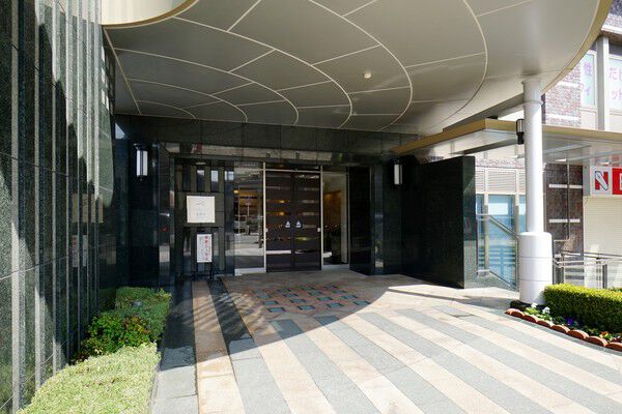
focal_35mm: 21
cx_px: 311
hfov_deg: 81.2
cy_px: 207
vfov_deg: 59.5
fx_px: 363
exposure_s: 1/60
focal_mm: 14
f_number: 11
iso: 160
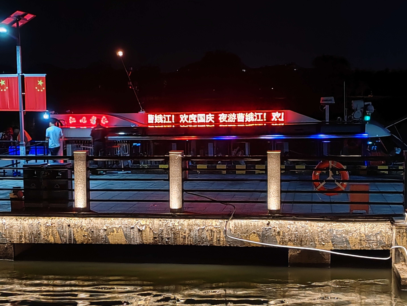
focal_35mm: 65
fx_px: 764
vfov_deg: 22.6
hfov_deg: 29.8
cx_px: 204
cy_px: 153
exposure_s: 1/50
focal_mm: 6.14
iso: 2000
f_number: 1.8
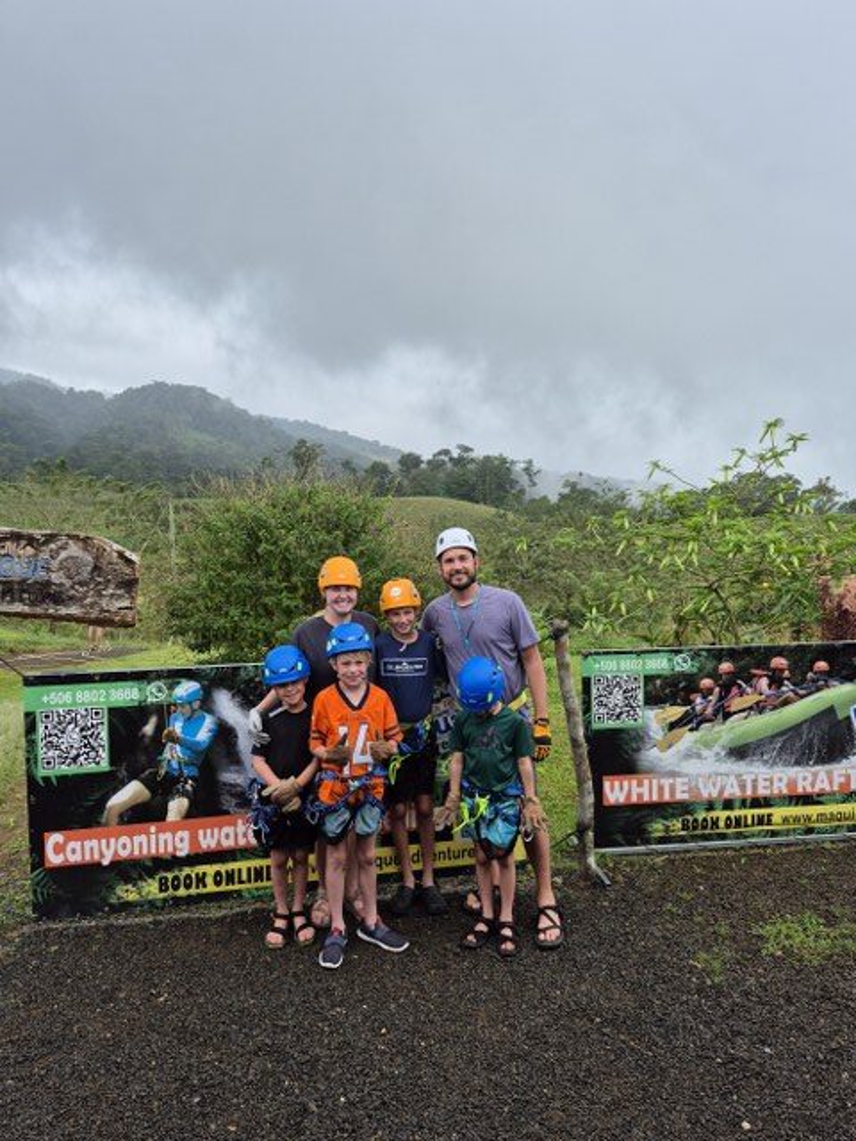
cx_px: 428
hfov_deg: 58.9
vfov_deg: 73.9
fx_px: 758
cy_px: 570
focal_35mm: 23
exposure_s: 1/428
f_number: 1.8
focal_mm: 5.4
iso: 25
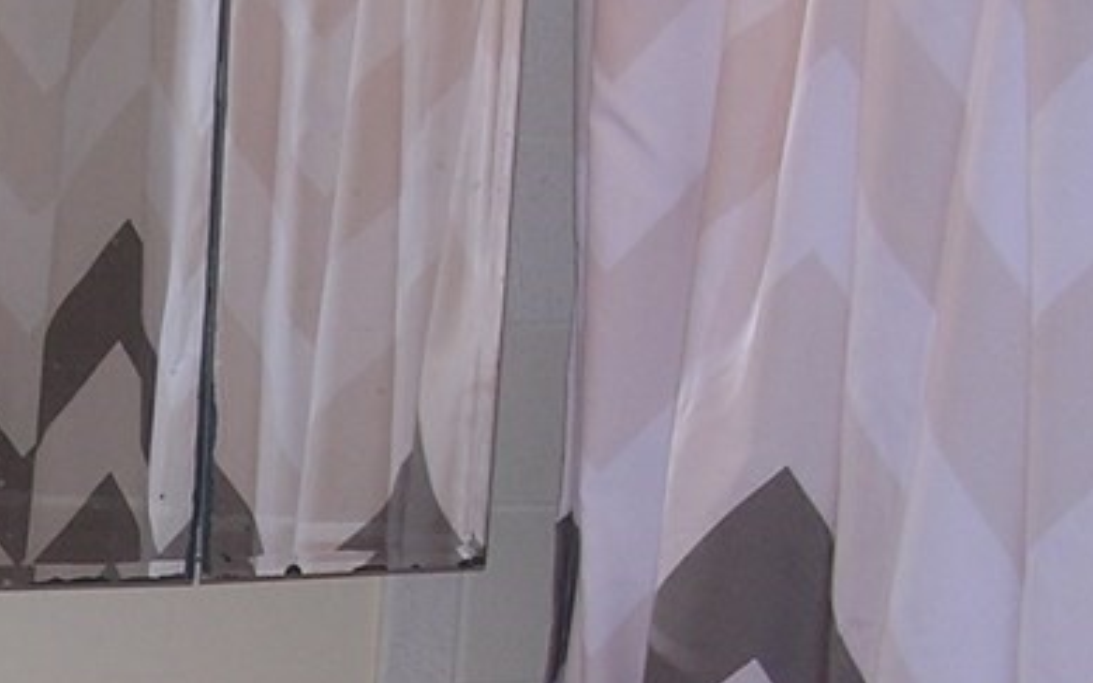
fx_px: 3157
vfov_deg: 12.0
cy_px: 894
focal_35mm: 106
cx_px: -197
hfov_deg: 18.7
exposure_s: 1/60.1
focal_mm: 5.8
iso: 100
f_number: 2.8
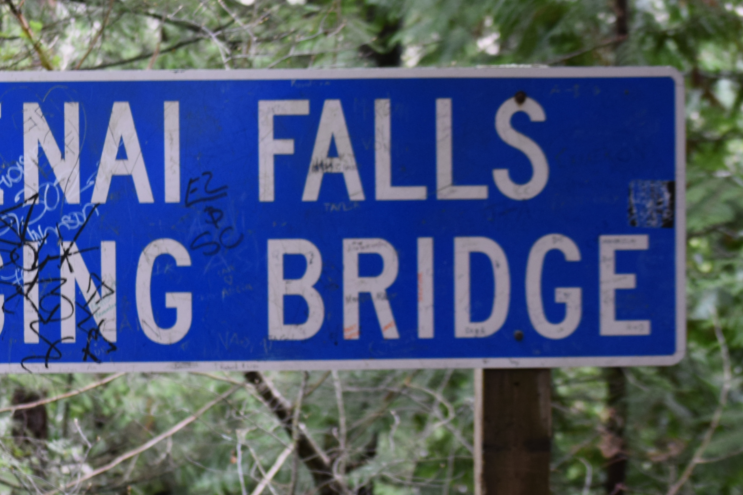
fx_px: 3986
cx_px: -57
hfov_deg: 10.5
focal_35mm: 193
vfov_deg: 7.1
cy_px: 238
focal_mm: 55
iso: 400
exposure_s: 1/80
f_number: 4.5
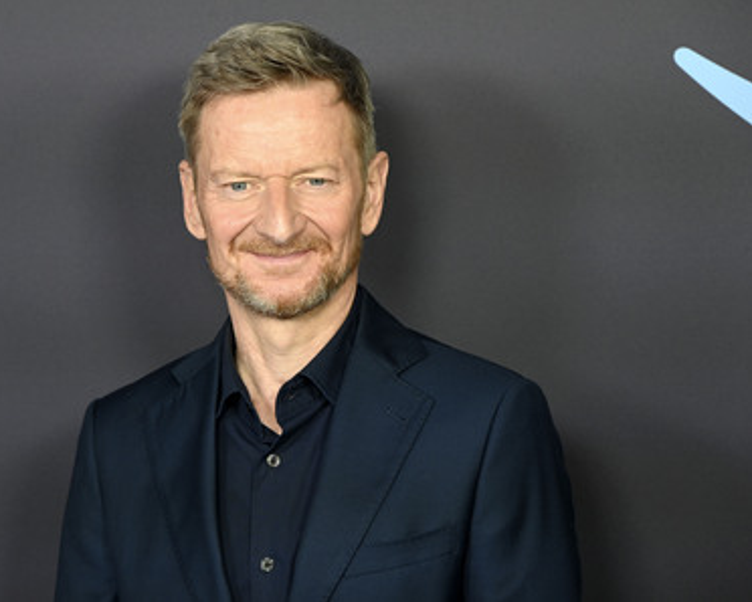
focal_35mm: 125
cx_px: 298
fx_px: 2783
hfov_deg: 15.4
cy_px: 301
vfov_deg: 12.4
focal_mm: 110
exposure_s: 1/160
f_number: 6.3
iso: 500
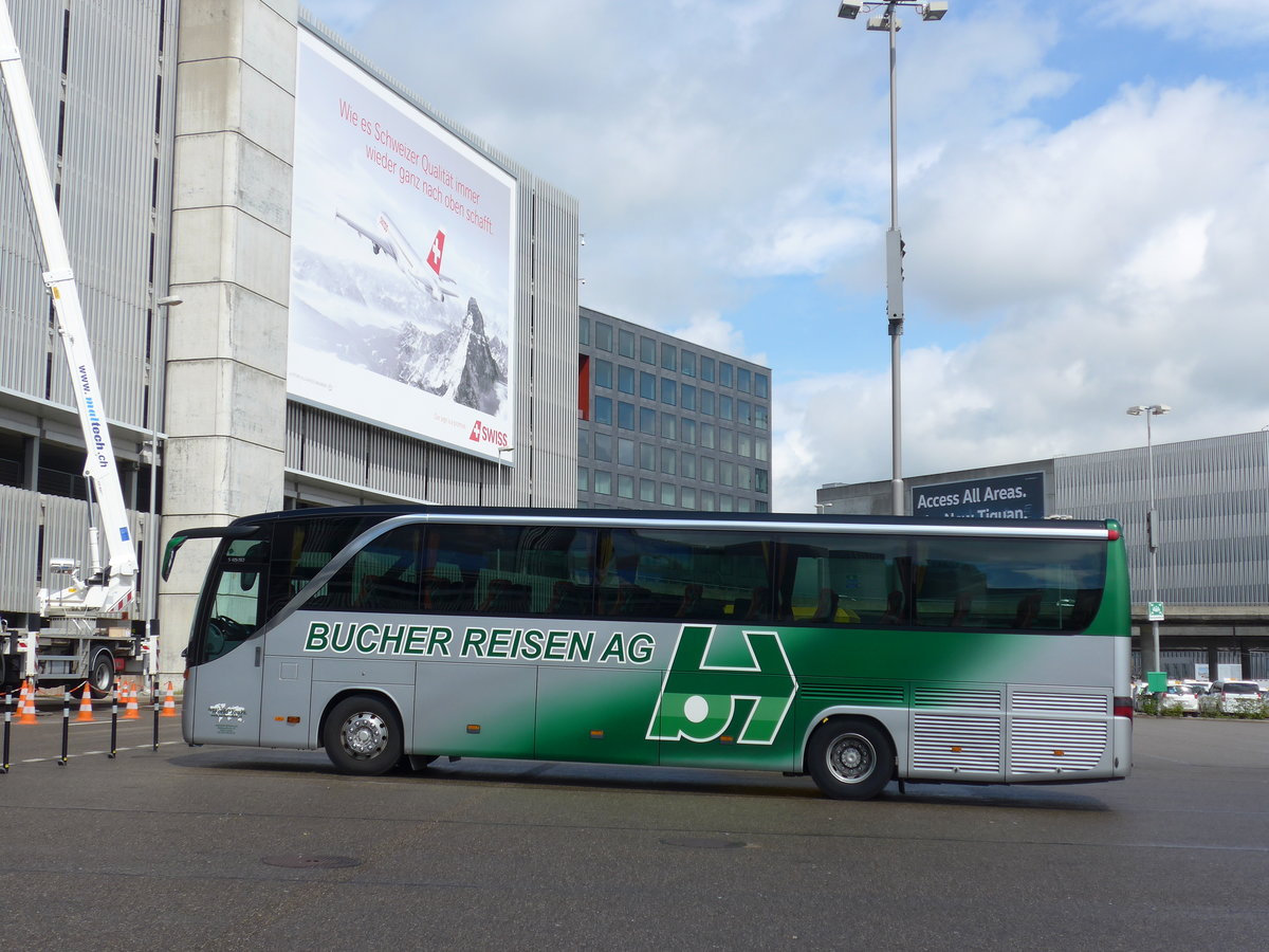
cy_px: 476
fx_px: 1686
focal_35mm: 46
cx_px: 634
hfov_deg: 41.2
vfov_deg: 31.5
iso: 80
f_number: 3
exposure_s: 1/2000
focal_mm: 9.5
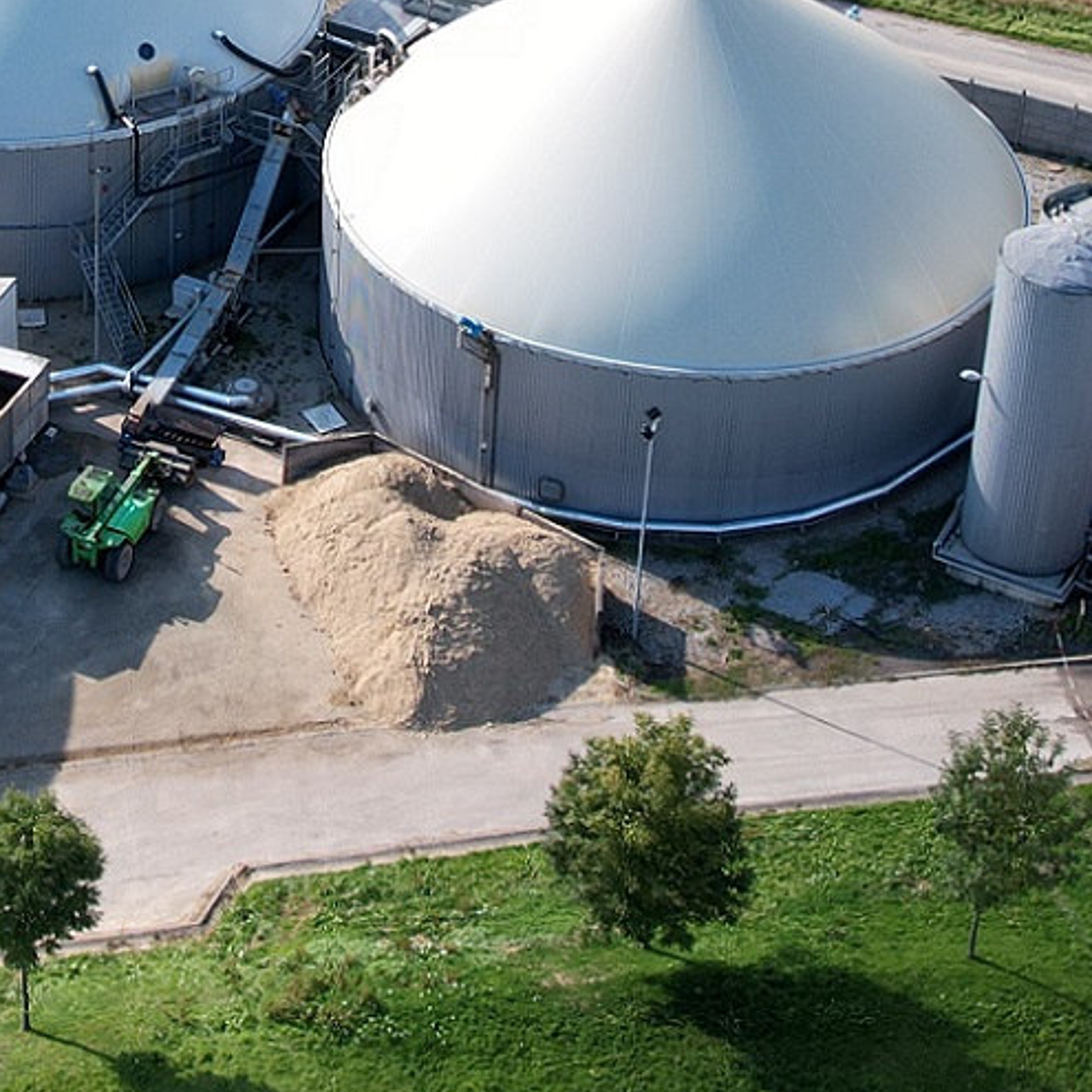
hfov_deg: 20.1
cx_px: 132
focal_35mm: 85
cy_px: -45
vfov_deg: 19.7
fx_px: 3034
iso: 100
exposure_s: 1/725
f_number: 2.8
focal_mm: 8.4
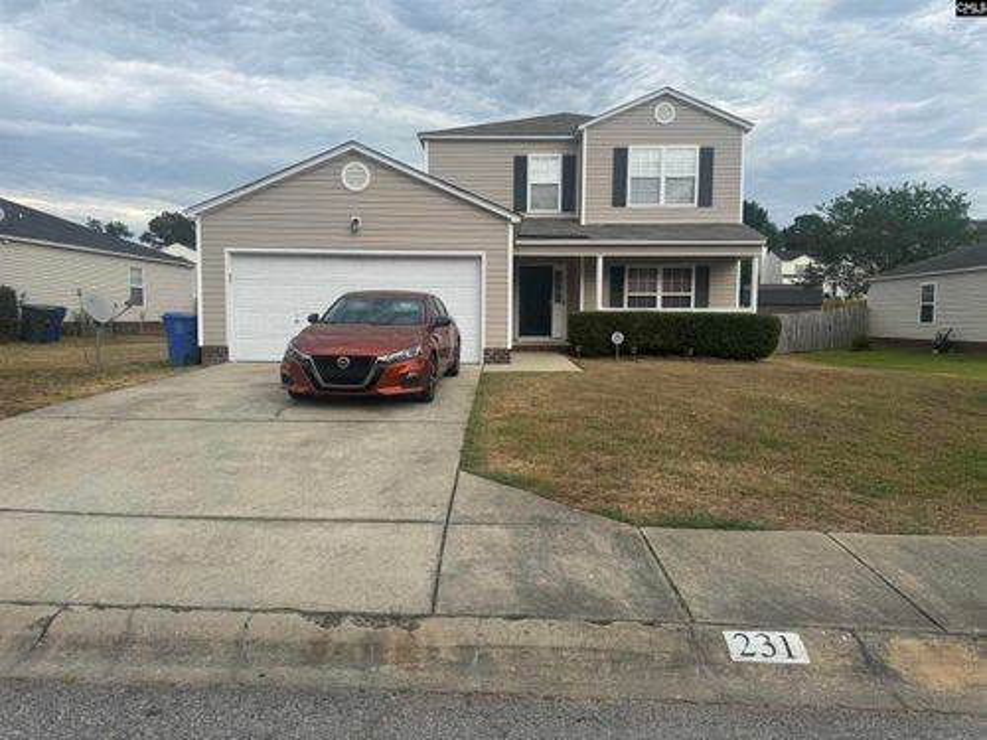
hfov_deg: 71.6
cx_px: 494
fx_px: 684
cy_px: 370
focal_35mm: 24
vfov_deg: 56.8
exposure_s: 1/2506
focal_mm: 6.76
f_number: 1.78
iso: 80
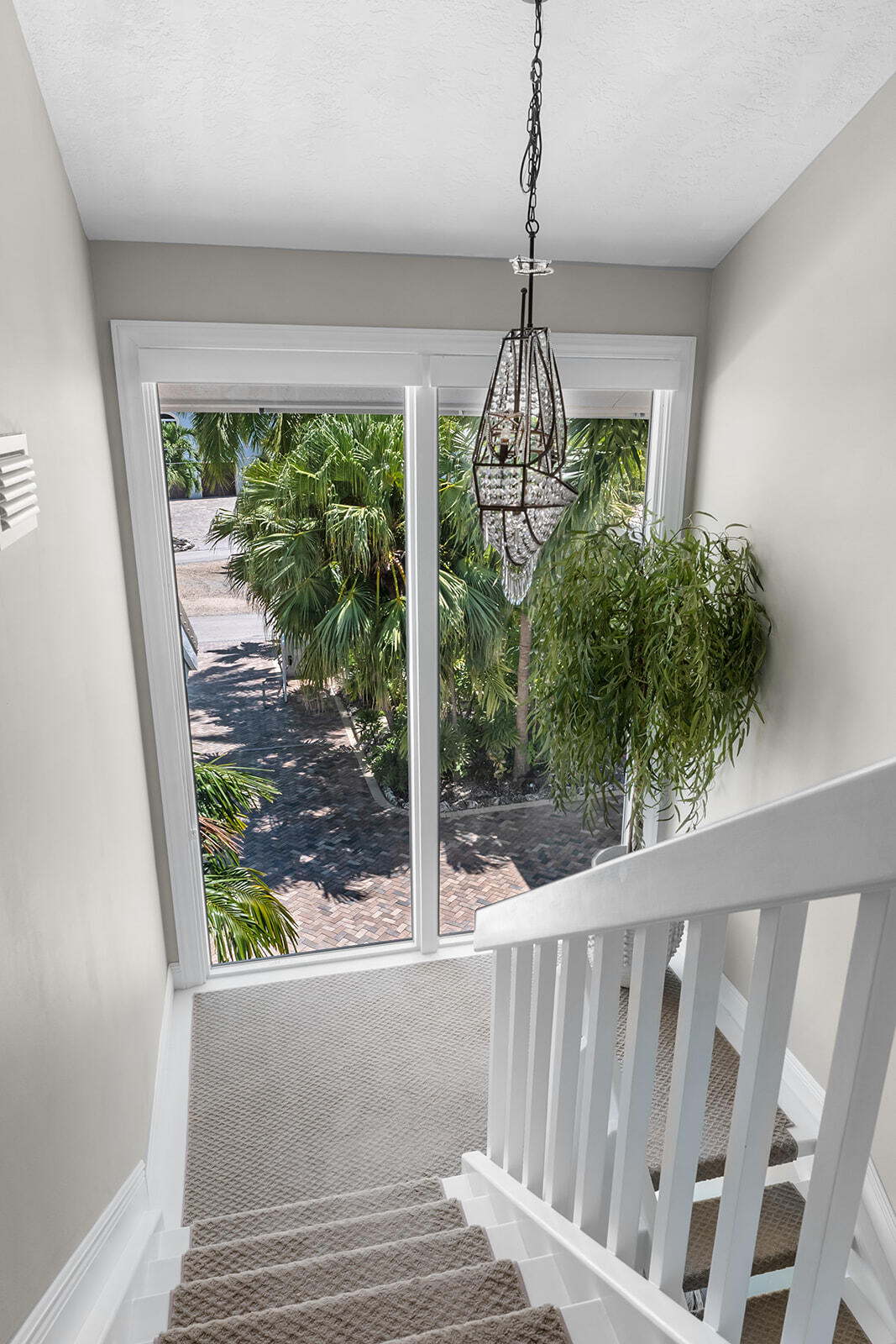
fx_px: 896
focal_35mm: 24
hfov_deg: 53.1
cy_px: 672
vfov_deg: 73.7
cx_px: 448
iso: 400
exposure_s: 1/60
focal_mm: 24
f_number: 8
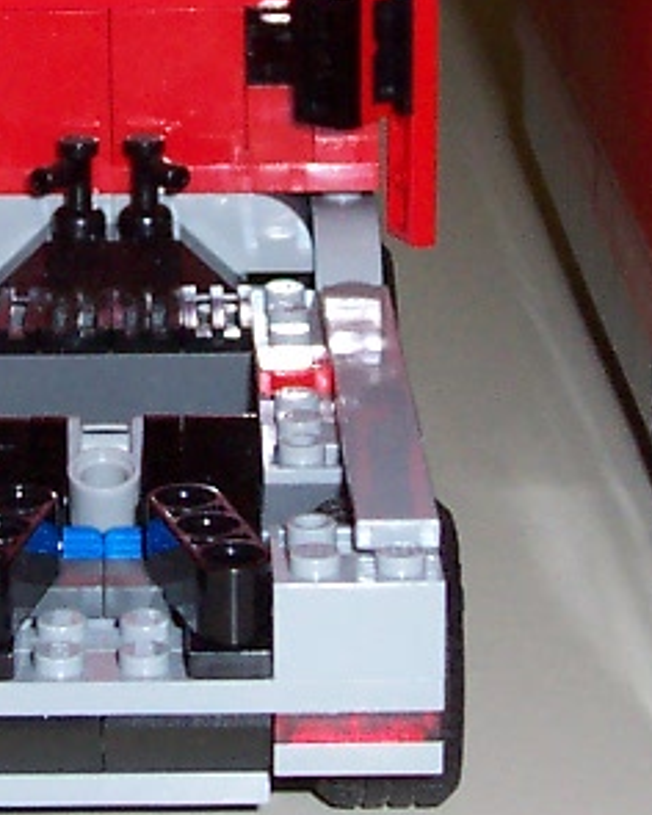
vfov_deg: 13.1
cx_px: 185
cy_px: 232
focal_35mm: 147
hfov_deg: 10.5
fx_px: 3546
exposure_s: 1/60
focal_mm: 5.6
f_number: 2.8
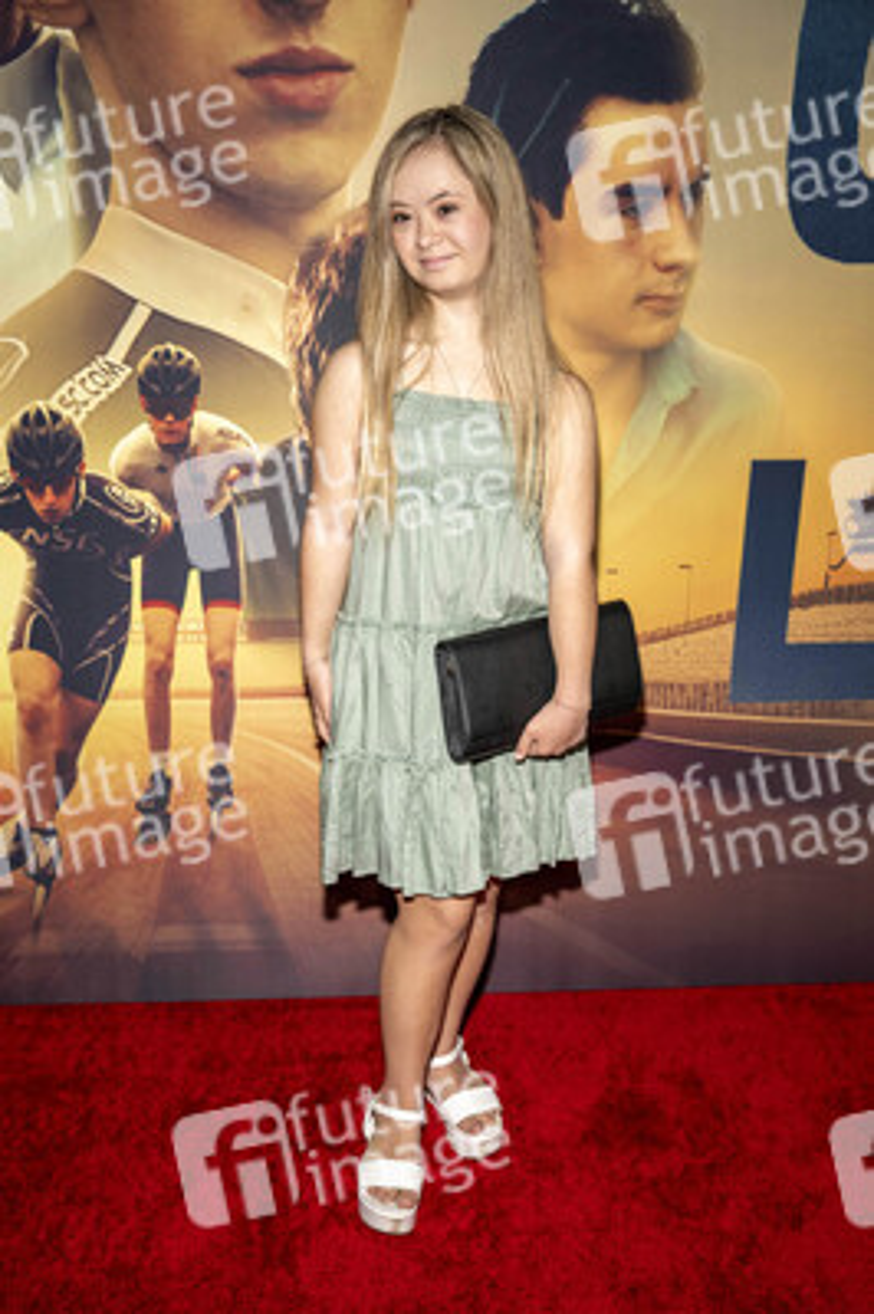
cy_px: 657
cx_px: 437
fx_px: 1277
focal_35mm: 35
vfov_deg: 54.5
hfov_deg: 37.8
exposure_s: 1/200
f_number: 4.5
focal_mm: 35
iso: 800
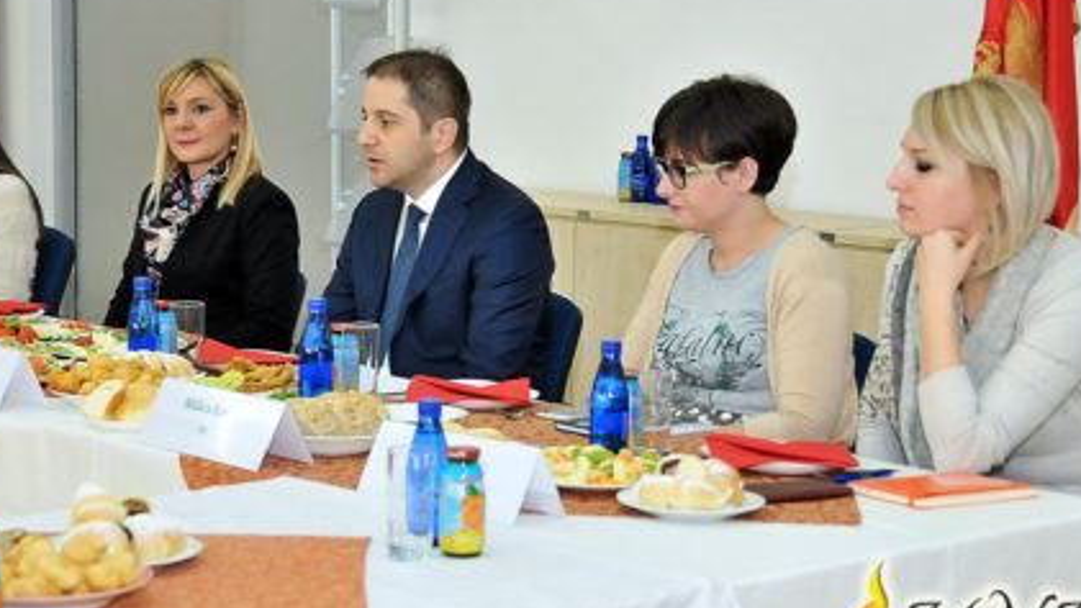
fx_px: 2351
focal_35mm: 82
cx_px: 480
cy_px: 305
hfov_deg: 25.9
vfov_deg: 14.7
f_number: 4.5
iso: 1000
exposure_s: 1/125
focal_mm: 44
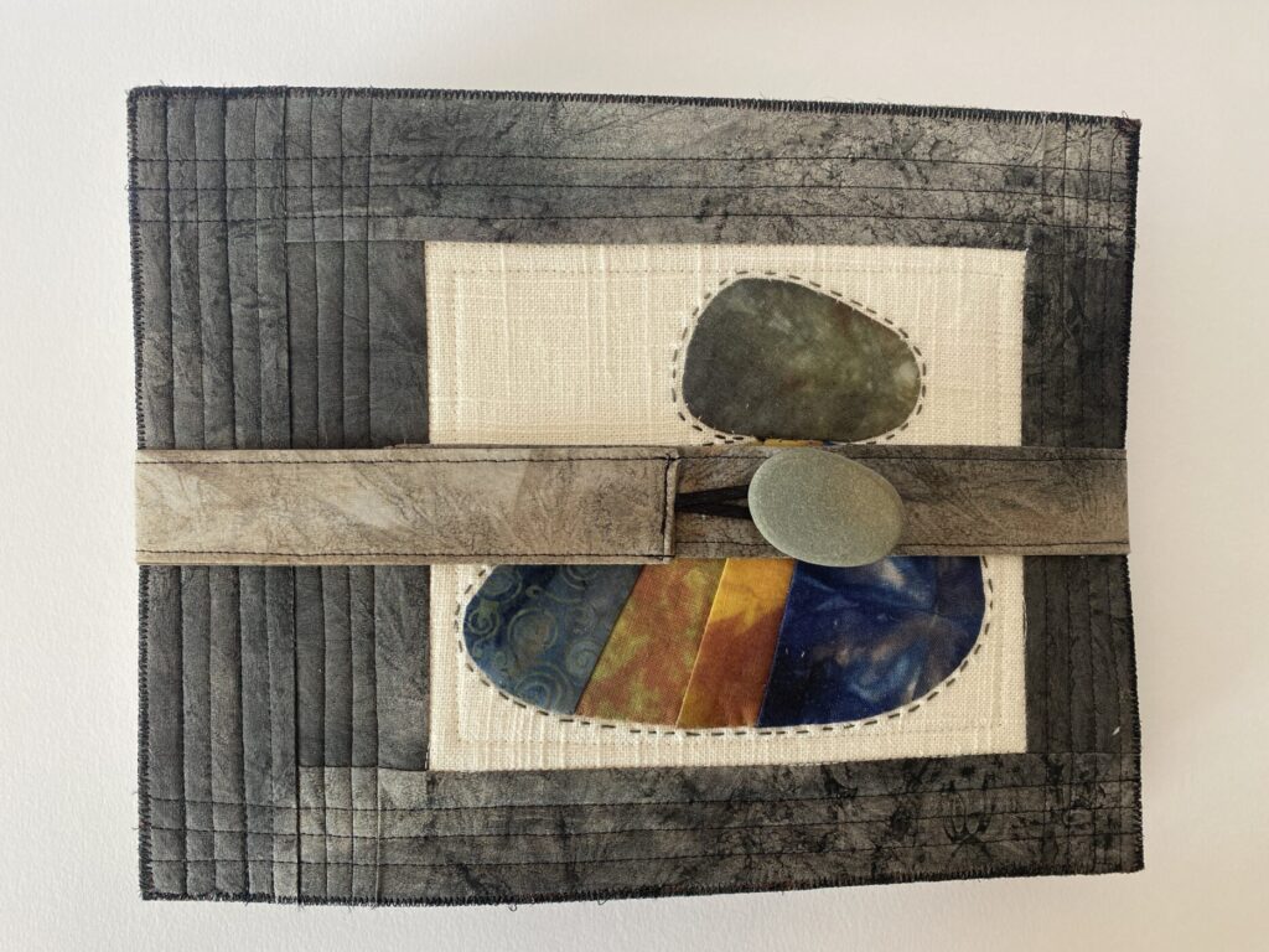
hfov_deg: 67.3
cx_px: 634
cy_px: 476
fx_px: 953
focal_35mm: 26
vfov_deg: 53.1
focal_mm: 4.25
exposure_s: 1/121
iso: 50
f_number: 1.8
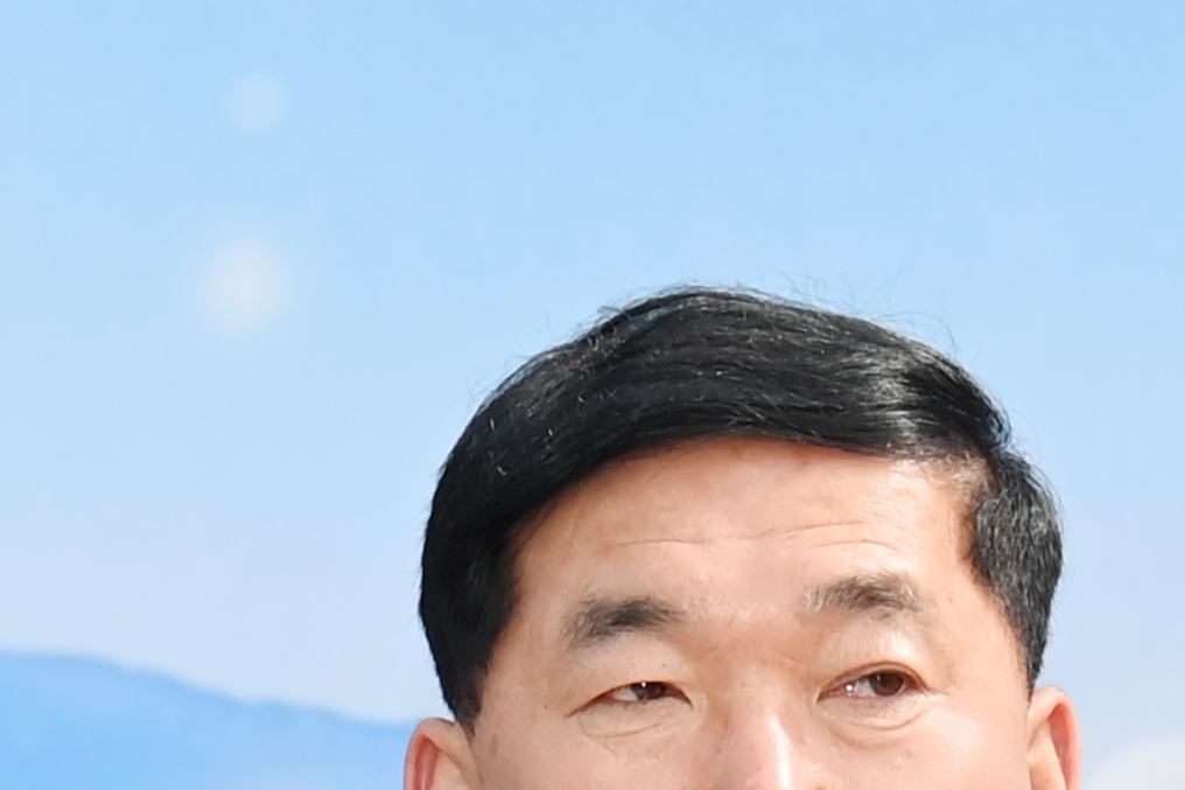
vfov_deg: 2.5
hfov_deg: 3.8
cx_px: 728
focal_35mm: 537
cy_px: 1752
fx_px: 17672
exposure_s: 1/640
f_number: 7.1
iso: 400
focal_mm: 98
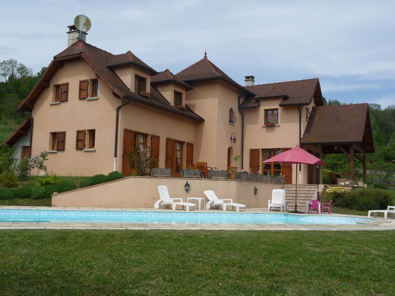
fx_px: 411
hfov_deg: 51.4
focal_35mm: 36
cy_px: 148
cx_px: 198
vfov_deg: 39.7
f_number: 9
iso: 100
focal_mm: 6
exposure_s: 1/250
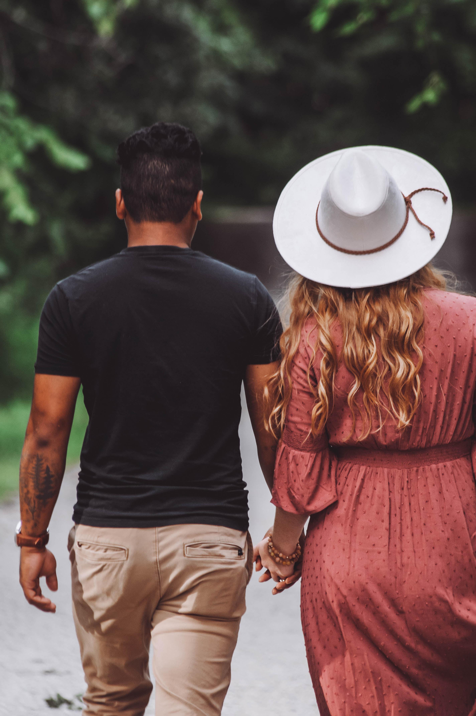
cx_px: 238
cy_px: 358
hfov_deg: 4.7
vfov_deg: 7.1
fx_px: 5816
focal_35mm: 292
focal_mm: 195
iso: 320
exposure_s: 1/125
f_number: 5
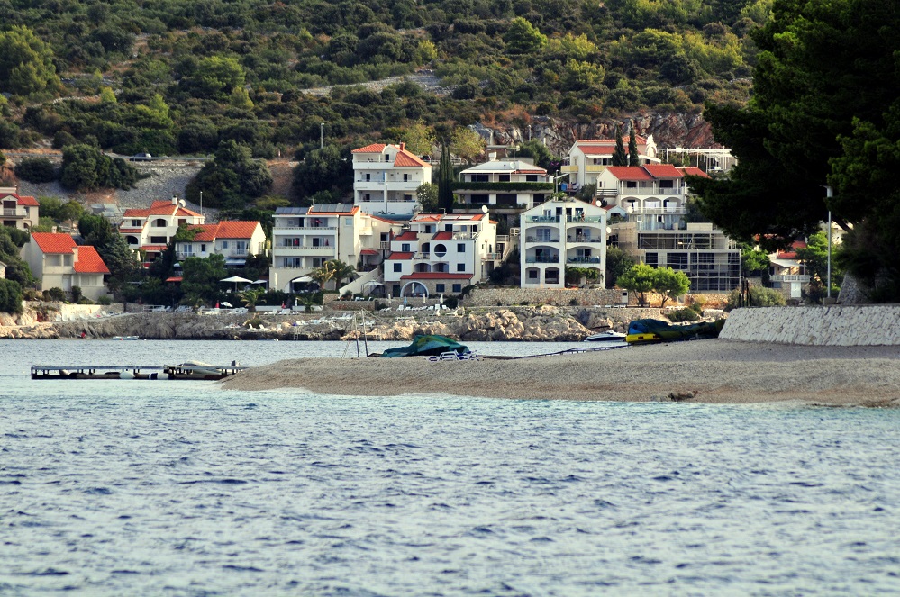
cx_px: 450
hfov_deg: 6.3
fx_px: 8238
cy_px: 298
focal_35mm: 330
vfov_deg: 4.2
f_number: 6.3
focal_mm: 220
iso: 320
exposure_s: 1/640
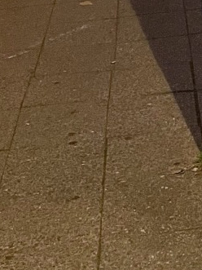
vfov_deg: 14.1
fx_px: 919
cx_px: 281
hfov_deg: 12.1
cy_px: -269
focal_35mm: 118
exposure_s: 1/60
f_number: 1.6
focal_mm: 4.2
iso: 400
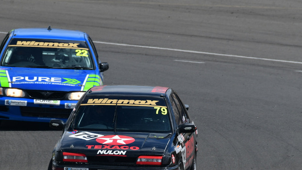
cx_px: 116
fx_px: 8135
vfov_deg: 1.2
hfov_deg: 2.1
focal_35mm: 1016
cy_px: 106
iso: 200
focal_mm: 500
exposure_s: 1/640
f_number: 10
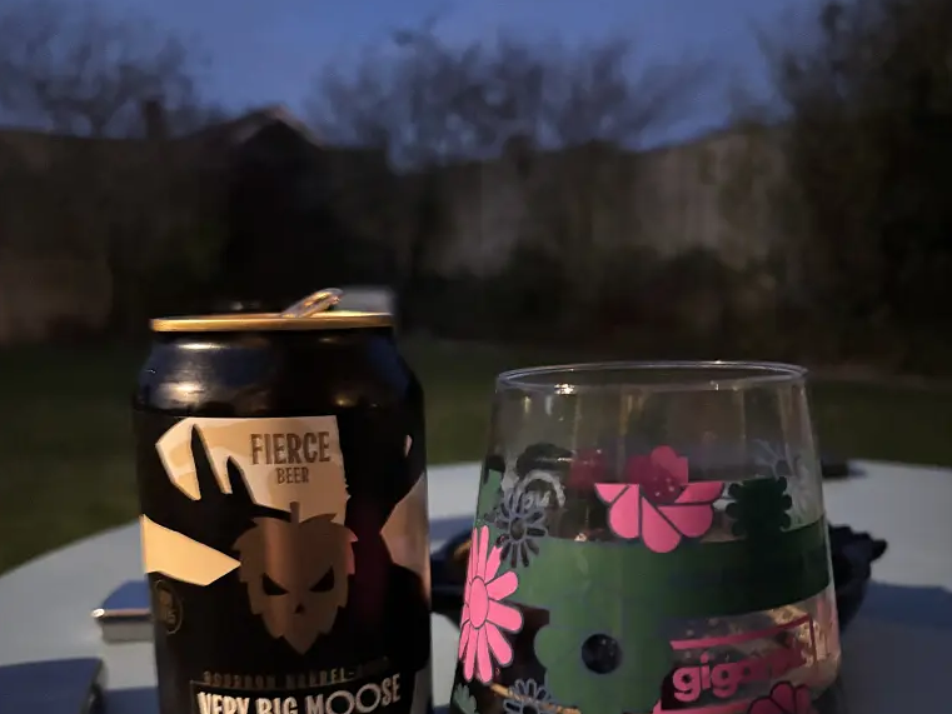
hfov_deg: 52.6
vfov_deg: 39.6
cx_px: 474
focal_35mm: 35
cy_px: 533
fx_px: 963
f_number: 1.6
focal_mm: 5.96
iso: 2500
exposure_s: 1/15
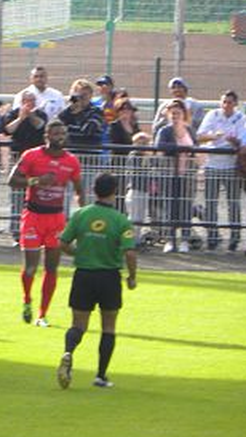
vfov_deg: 3.1
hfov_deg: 1.7
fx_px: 8053
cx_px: -224
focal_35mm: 694
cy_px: 177
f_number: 4.5
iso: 82
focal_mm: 51.8
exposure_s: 1/160
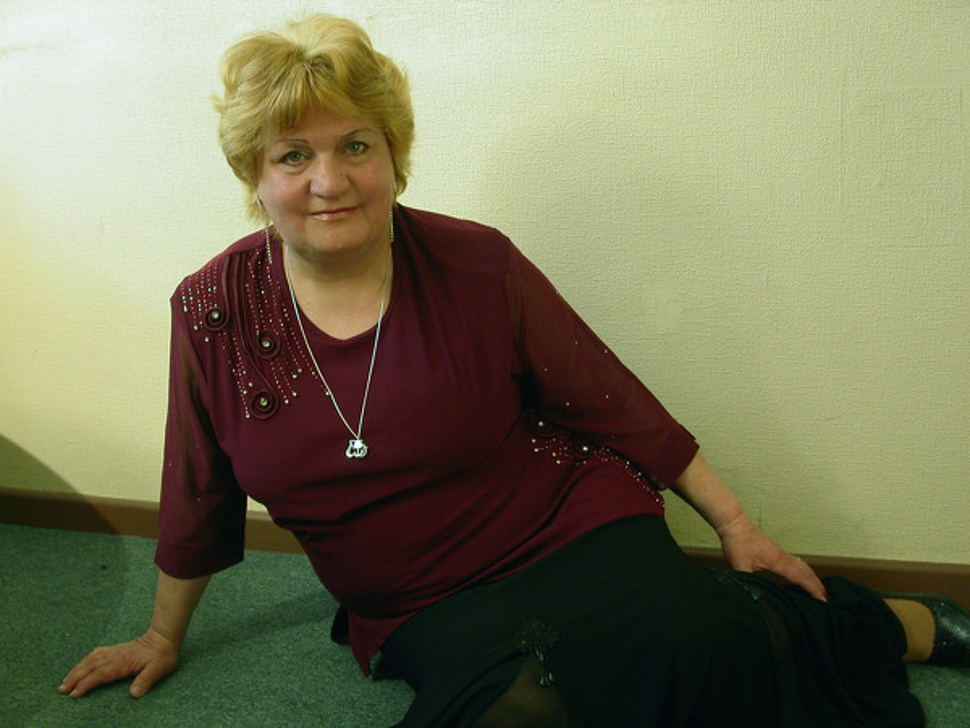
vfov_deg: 37.7
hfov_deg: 49.0
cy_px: 364
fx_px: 1065
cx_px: 485
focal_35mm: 38
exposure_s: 1/20
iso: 100
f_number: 3.5
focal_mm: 7.8
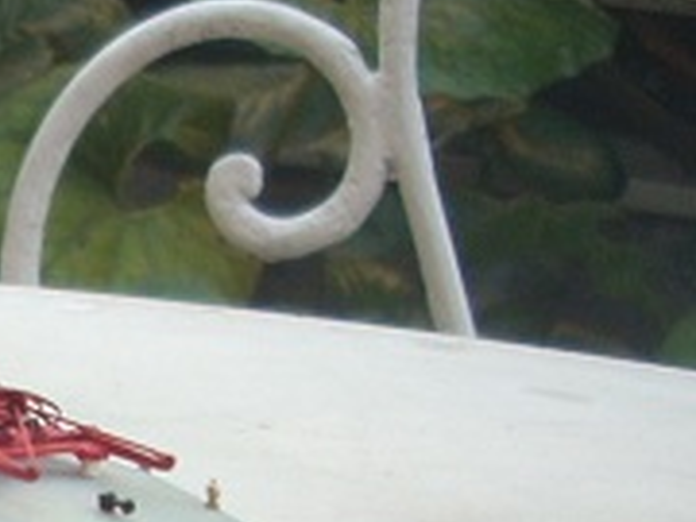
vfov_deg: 8.8
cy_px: 773
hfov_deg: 11.5
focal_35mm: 164
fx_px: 3297
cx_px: -410
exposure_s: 1/48.3
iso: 64
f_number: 2.8
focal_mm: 6.2
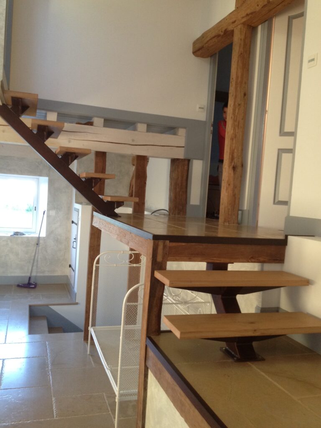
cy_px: 214
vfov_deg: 52.6
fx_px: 433
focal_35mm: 35
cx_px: 160
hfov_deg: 40.7
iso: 160
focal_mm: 4.28
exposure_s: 1/20
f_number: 2.4
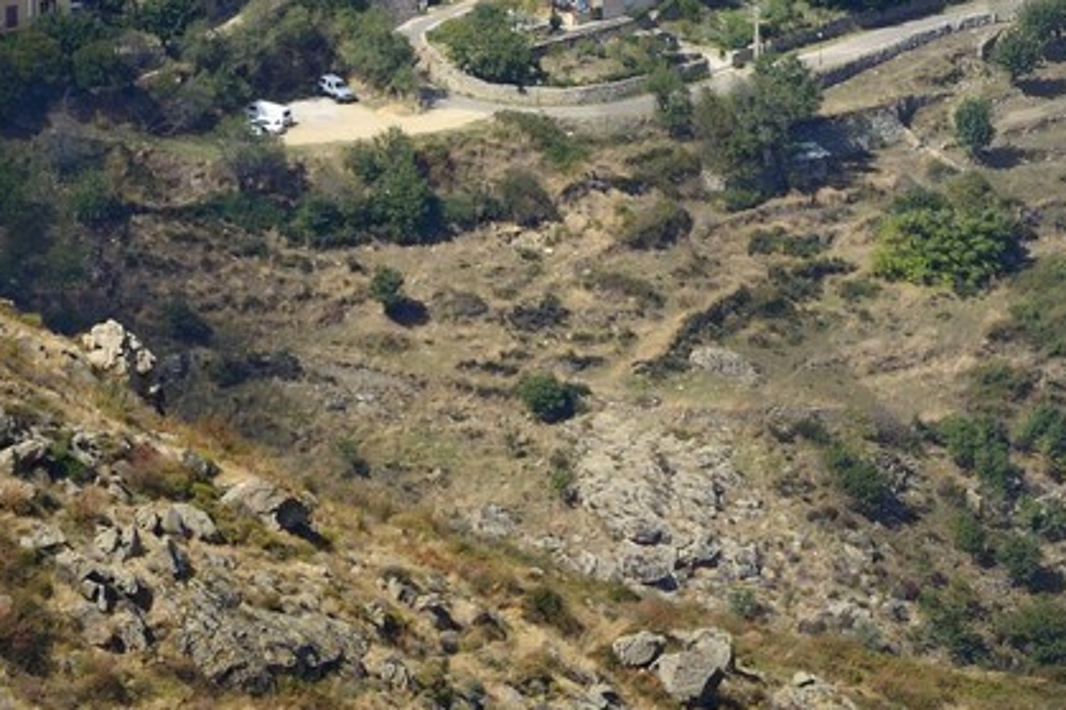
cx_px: 1590
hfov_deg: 2.7
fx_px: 22613
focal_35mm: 764
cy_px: -206
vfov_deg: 1.8
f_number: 11
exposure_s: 1/320
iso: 200
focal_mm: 200
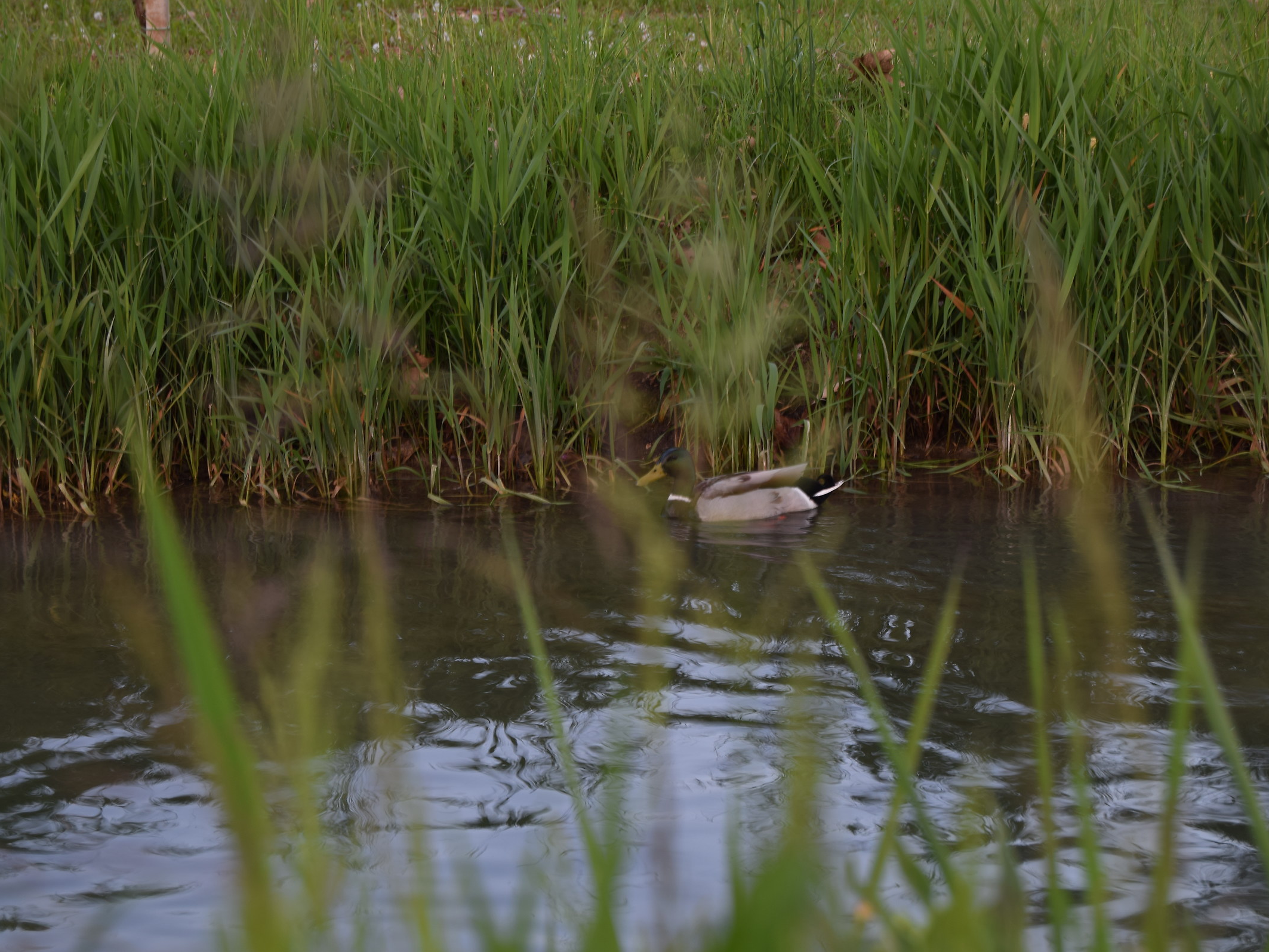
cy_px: 475
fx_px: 3283
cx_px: 657
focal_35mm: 90
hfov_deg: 21.9
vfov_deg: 16.5
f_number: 7.1
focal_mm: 55
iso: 100
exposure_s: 1/15
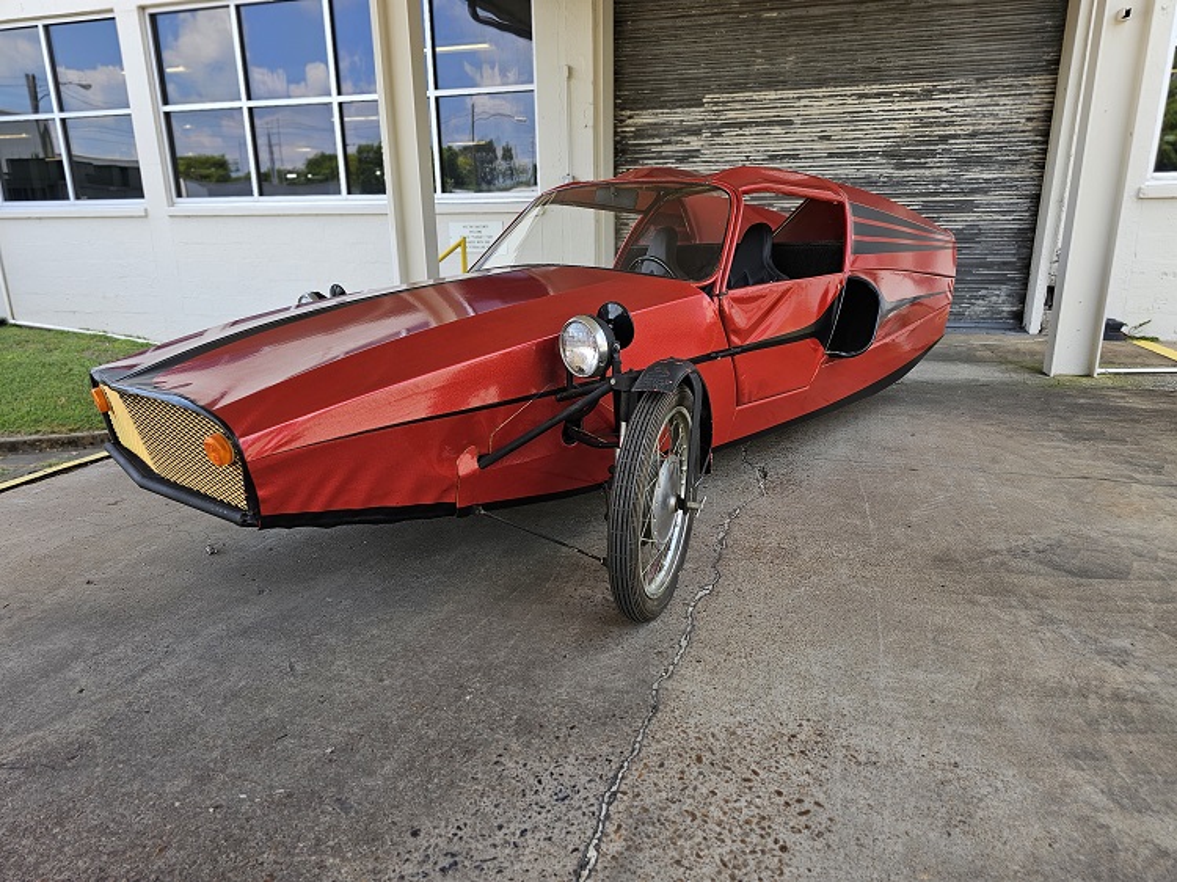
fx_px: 782
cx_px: 588
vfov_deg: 58.9
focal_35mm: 23
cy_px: 441
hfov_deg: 73.9
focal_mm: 6.3
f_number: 1.7
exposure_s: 1/120
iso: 16
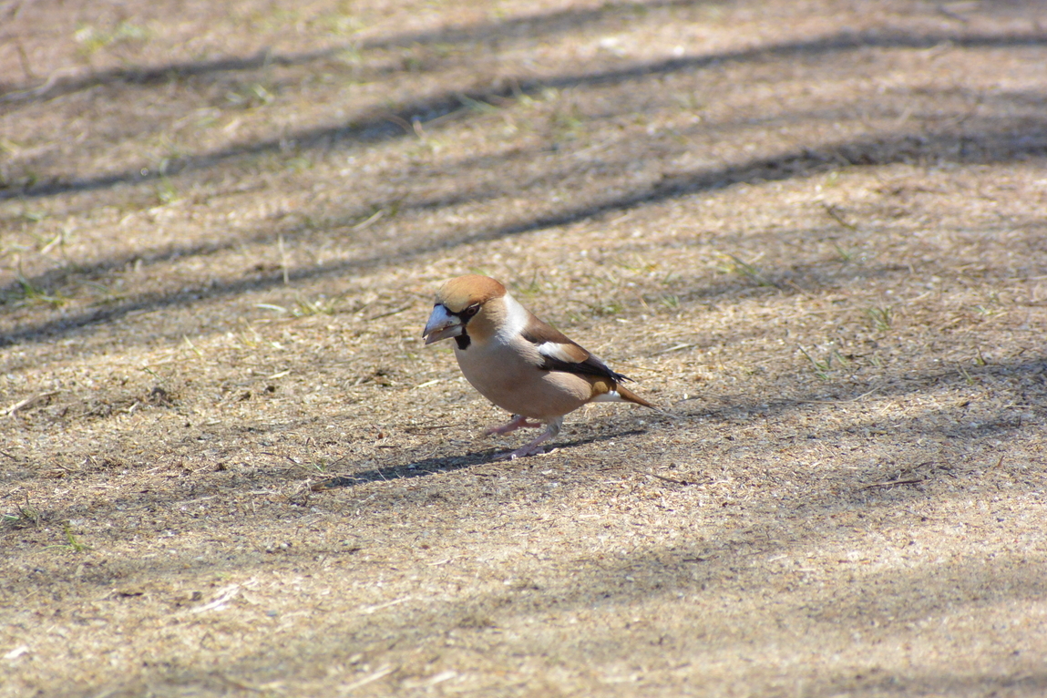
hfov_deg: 2.4
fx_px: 24603
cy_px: 352
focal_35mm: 846
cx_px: 529
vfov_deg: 1.6
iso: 320
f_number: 6.3
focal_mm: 300
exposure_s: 1/500
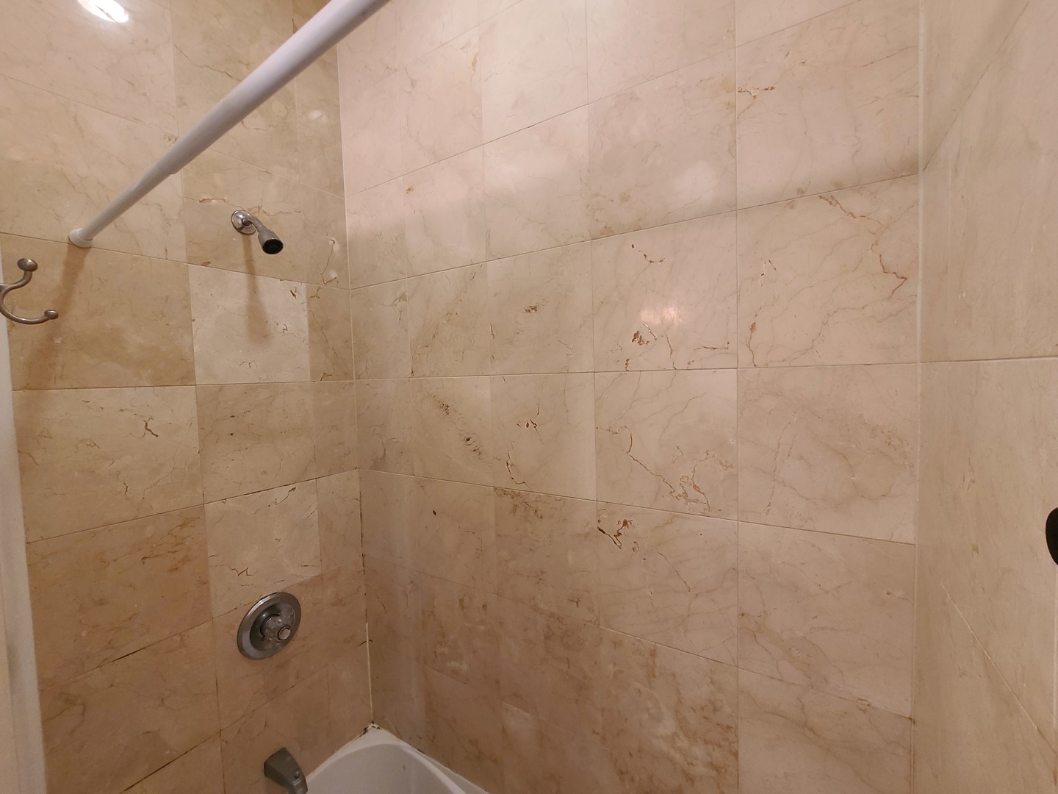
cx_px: 529
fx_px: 397
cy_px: 397
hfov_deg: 106.2
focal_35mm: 13
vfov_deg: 89.9
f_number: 2.2
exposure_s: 1/30
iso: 400
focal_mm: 2.2
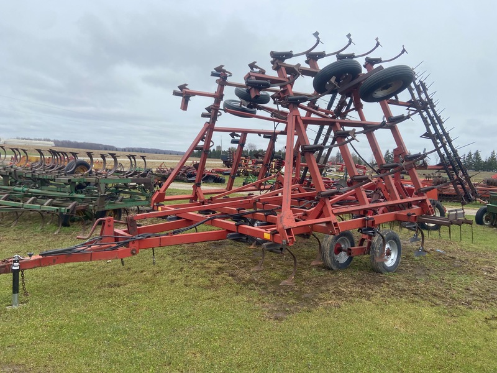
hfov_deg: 67.3
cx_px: 248
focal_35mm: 26
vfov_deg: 53.1
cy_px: 186
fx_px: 373
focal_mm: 4.25
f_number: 1.8
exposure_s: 1/1543
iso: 32
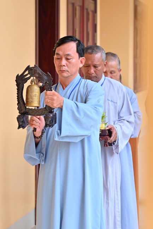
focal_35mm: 120
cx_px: 76
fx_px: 765
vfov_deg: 17.1
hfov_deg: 11.4
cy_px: 114
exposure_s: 1/200
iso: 160
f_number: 5
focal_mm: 120
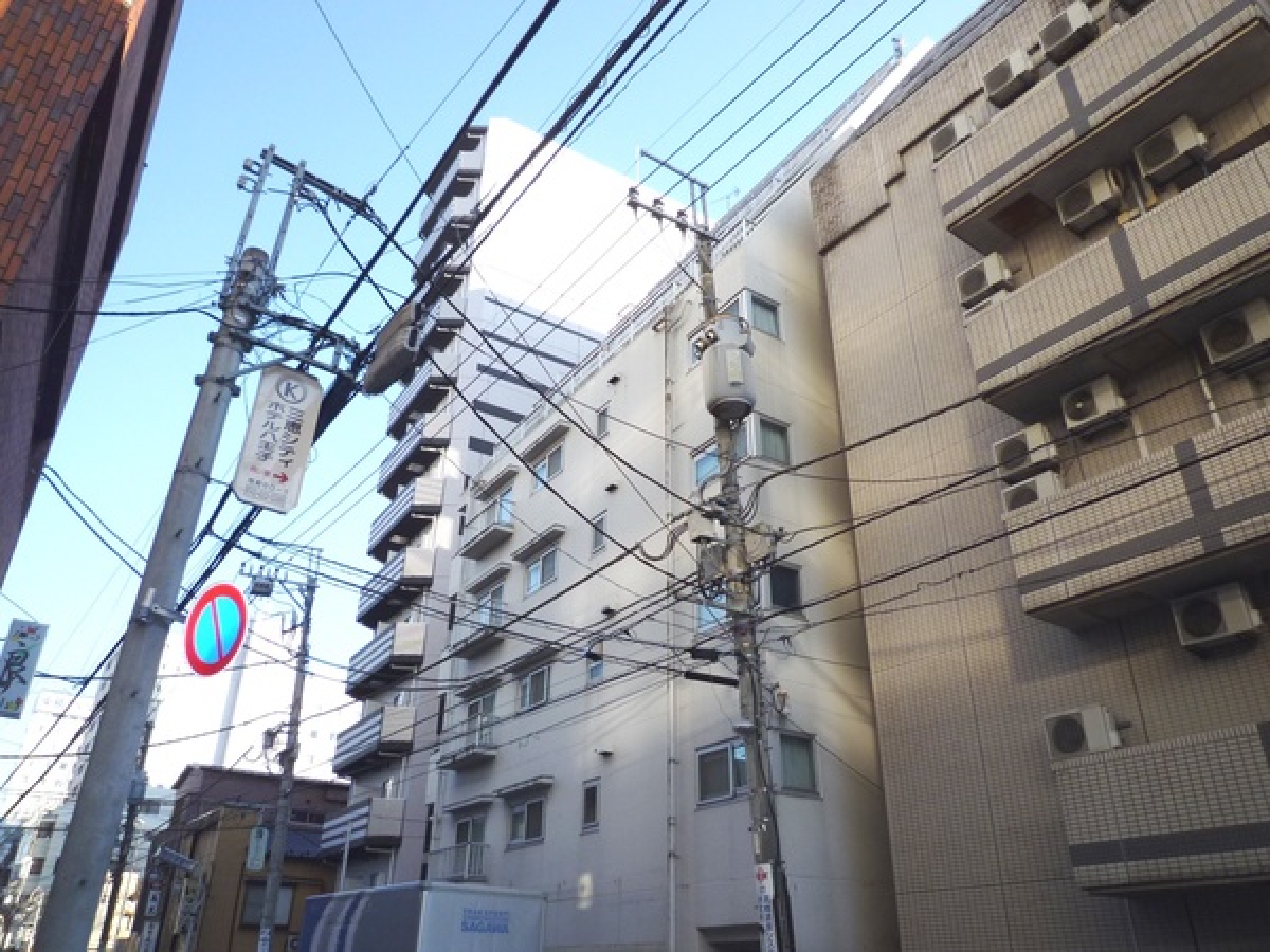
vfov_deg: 54.9
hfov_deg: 69.4
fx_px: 917
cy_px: 476
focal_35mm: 25
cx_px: 635
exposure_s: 1/500
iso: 100
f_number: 2.8
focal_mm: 4.4
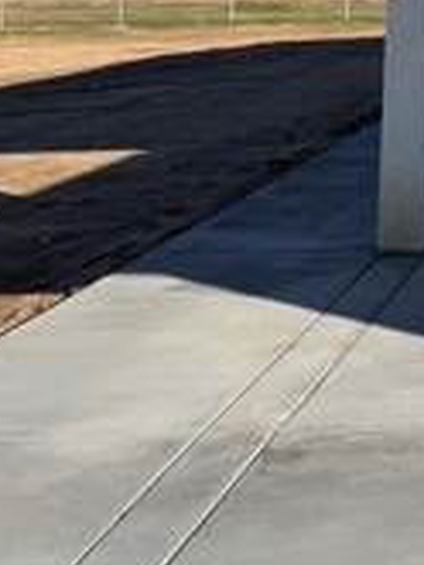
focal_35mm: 93
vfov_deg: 19.7
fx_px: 1517
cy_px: -130
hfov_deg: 14.1
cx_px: 766
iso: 80
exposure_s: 1/4673
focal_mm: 6.76
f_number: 1.78
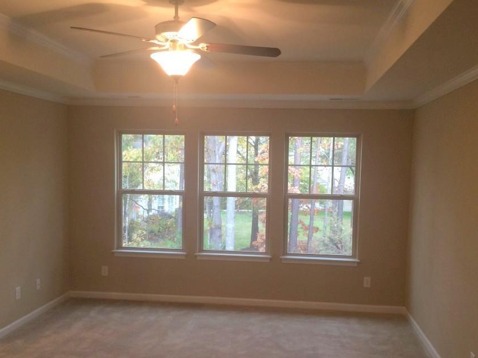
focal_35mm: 35
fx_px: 483
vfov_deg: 40.5
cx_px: 245
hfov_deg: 52.6
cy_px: 213
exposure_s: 1/30
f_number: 2.2
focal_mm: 4.15
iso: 125
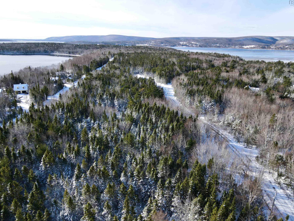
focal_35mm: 25
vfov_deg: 54.9
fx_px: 212
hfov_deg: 69.4
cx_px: 153
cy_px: 112
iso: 100
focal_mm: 4.5
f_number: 2.8
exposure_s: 1/400
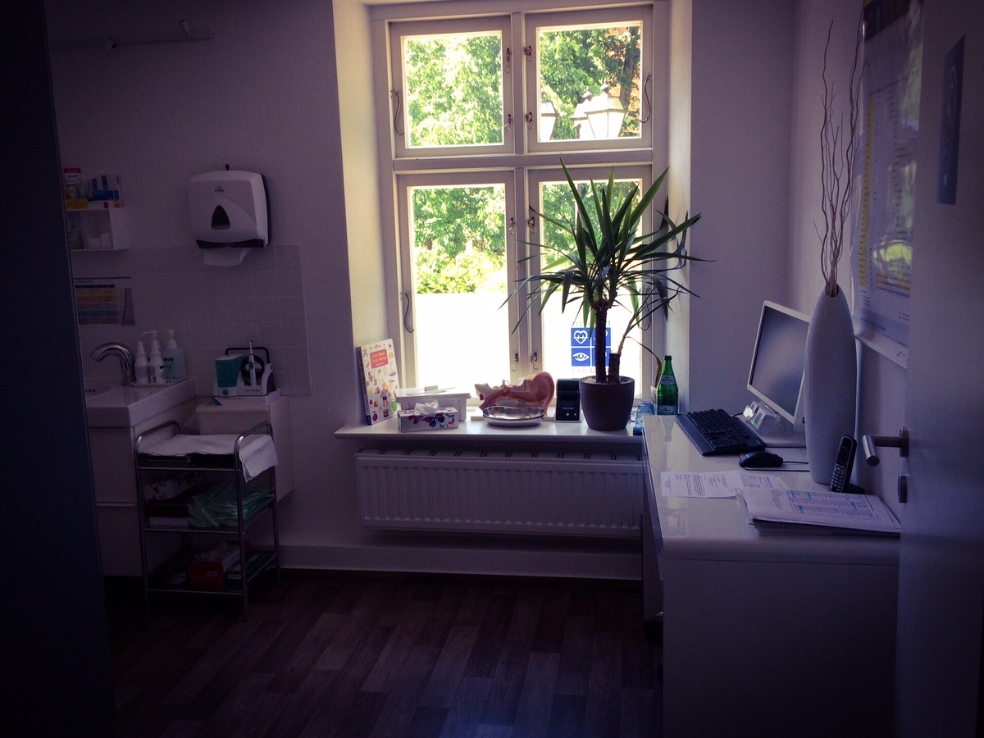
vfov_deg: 44.1
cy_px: 352
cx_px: 489
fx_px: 910
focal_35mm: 32
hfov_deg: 56.8
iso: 64
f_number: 2.2
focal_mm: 4.12
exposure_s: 1/100
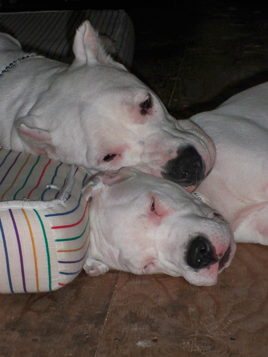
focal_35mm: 105
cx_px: 134
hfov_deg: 14.1
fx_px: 1084
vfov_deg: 18.7
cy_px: 178
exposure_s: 1/100
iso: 200
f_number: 5.7
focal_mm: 18.8
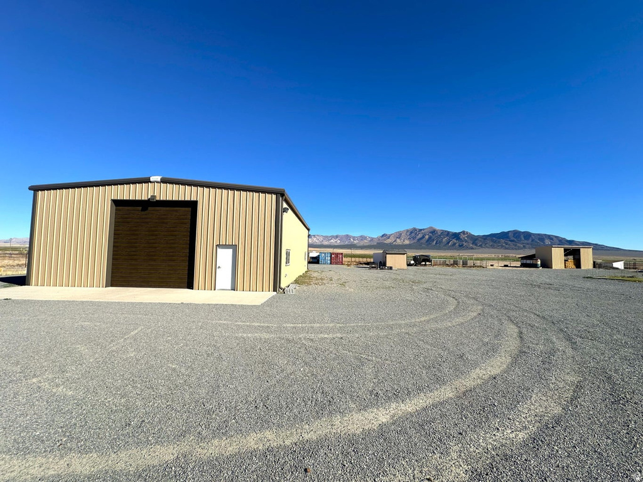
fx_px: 260
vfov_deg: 85.7
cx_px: 322
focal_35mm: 14
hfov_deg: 102.1
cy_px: 241
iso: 50
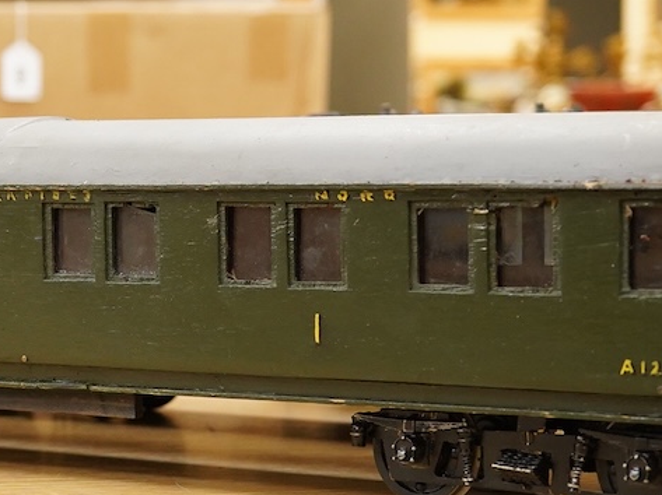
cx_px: 208
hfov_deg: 19.0
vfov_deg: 14.3
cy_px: 224
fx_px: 1968
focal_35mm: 103
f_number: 6.3
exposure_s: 1/160
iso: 2500
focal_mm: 30
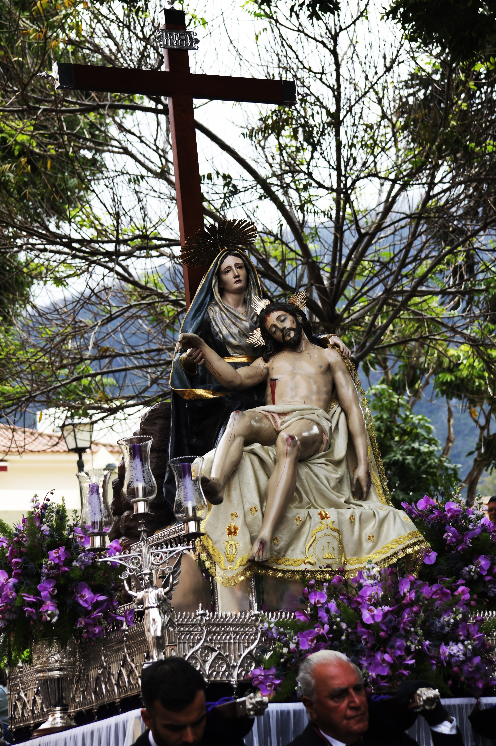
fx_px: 2131
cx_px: 249
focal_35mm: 103
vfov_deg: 19.8
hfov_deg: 13.3
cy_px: 369
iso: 400
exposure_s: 1/640
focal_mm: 68
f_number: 5.6
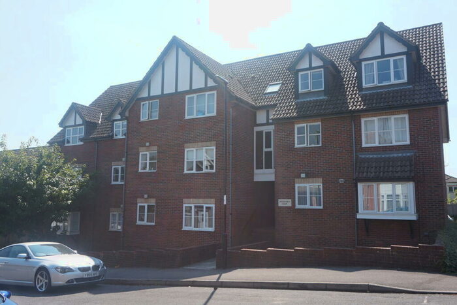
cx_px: 228
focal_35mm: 30
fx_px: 381
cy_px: 152
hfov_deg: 61.9
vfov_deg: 43.6
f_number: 9
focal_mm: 20
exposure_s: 1/100
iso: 100
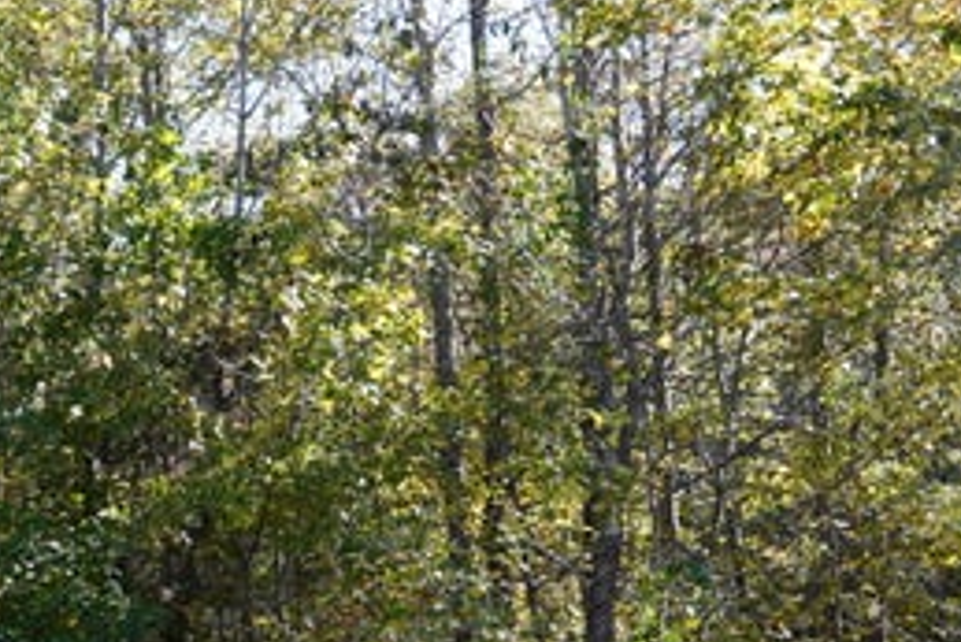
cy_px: 627
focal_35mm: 89
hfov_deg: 19.6
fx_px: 2377
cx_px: -523
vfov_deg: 15.1
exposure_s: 1/200
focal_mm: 16
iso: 100
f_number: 3.2
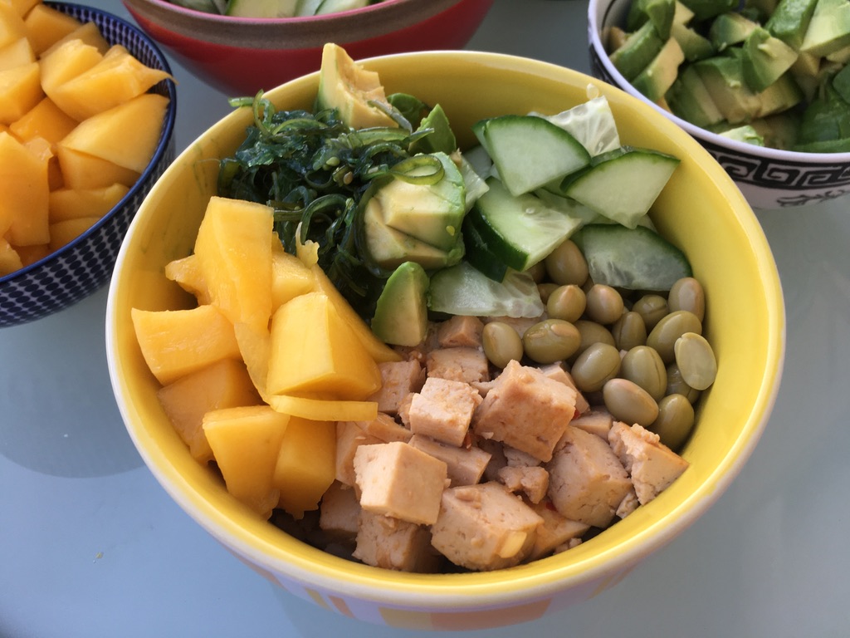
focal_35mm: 29
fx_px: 712
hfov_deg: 61.7
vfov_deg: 48.2
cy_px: 319
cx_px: 425
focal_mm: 4.15
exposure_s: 1/50
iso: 32
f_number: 2.2
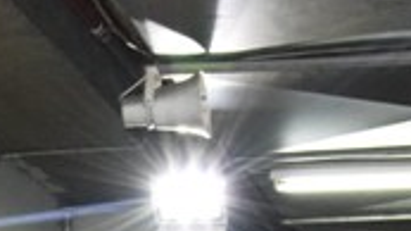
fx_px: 1623
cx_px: 121
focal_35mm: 149
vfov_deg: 7.2
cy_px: 697
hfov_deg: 14.4
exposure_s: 1/125
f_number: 9
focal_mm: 24
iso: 10000
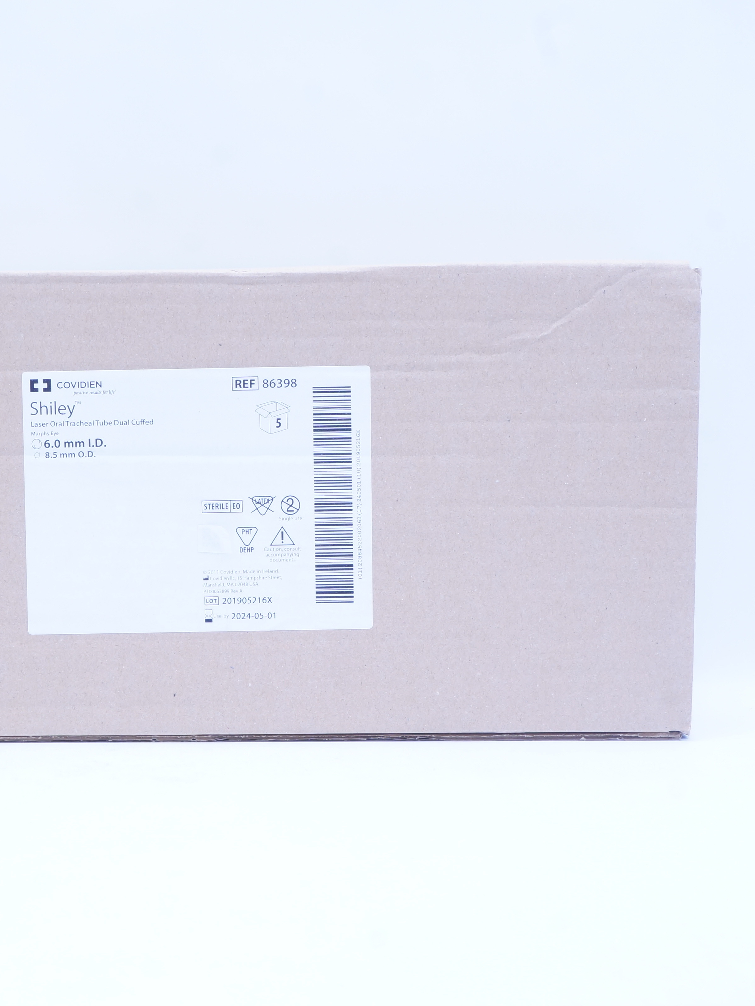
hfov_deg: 27.1
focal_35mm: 53
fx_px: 1541
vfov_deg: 36.2
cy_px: 507
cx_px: 174
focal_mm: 24
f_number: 13
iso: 400
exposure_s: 1/10
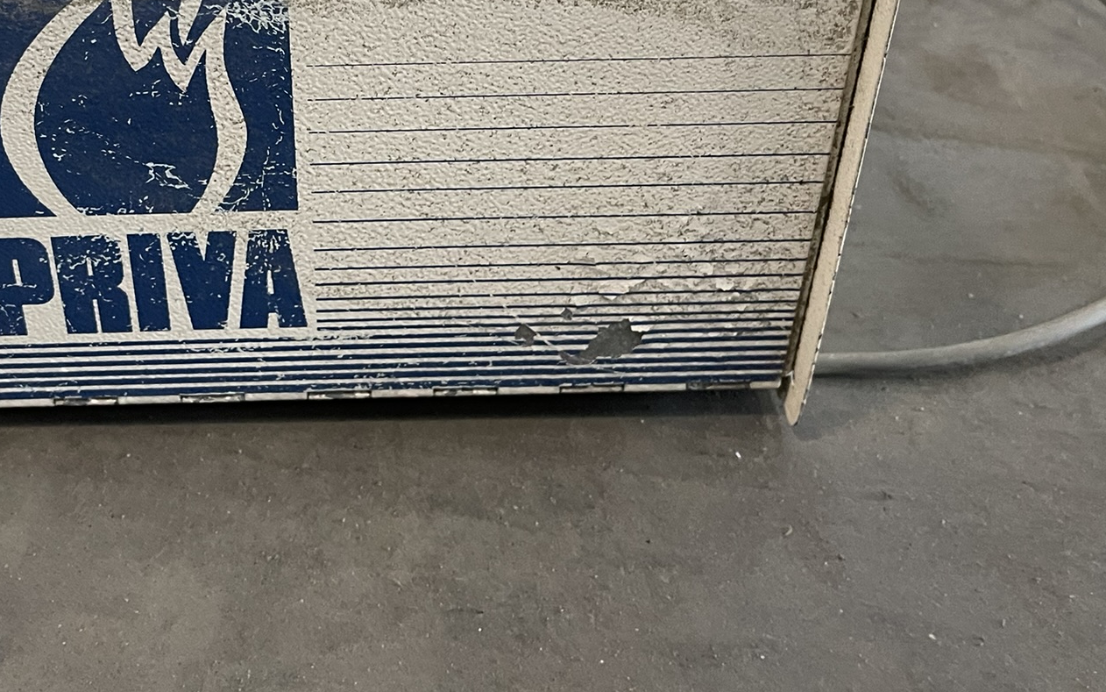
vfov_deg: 28.4
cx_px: 359
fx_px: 1296
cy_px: 34
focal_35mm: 43
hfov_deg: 45.4
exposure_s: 1/60
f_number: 1.6
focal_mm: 5.1
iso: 320
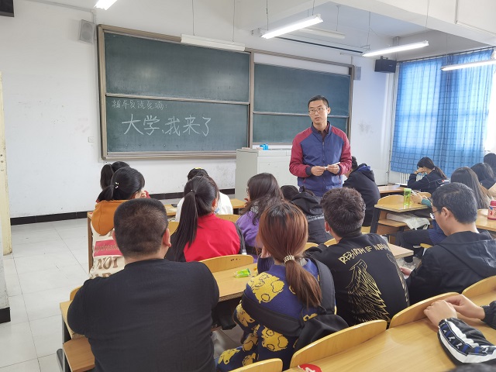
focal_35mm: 27
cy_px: 186
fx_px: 387
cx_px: 248
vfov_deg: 51.4
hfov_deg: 65.3
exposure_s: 1/50
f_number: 1.9
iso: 125
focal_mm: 6.71
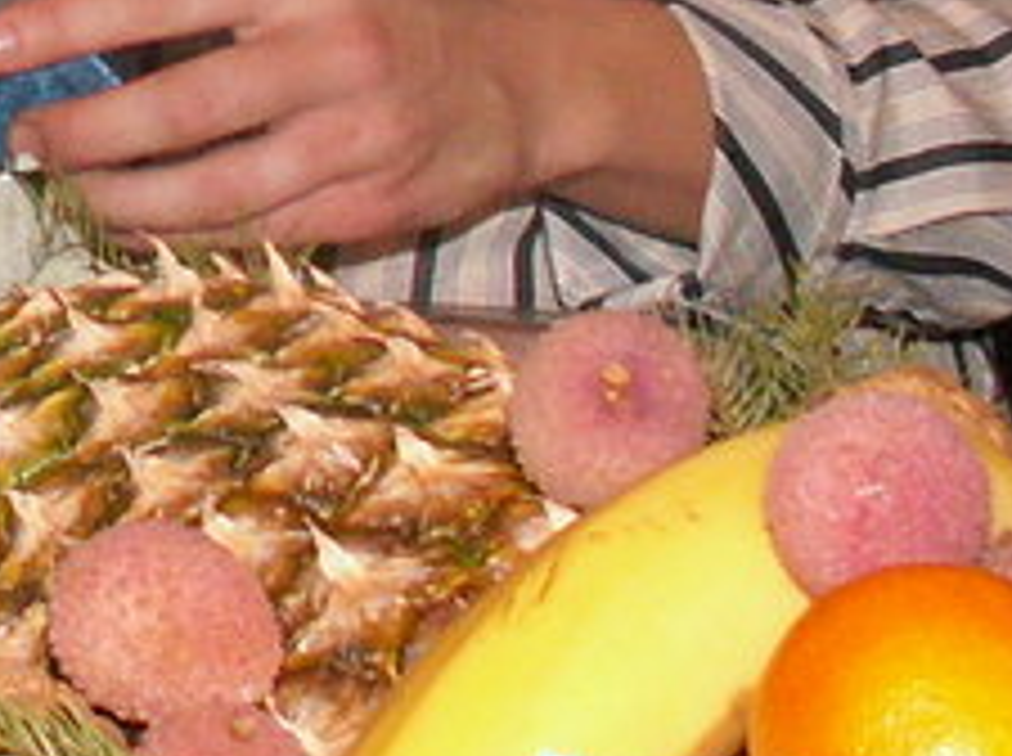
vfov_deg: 7.8
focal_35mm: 187
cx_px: -954
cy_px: -324
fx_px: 5458
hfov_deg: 9.9
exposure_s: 1/40
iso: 160
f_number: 2.8
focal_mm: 5.86
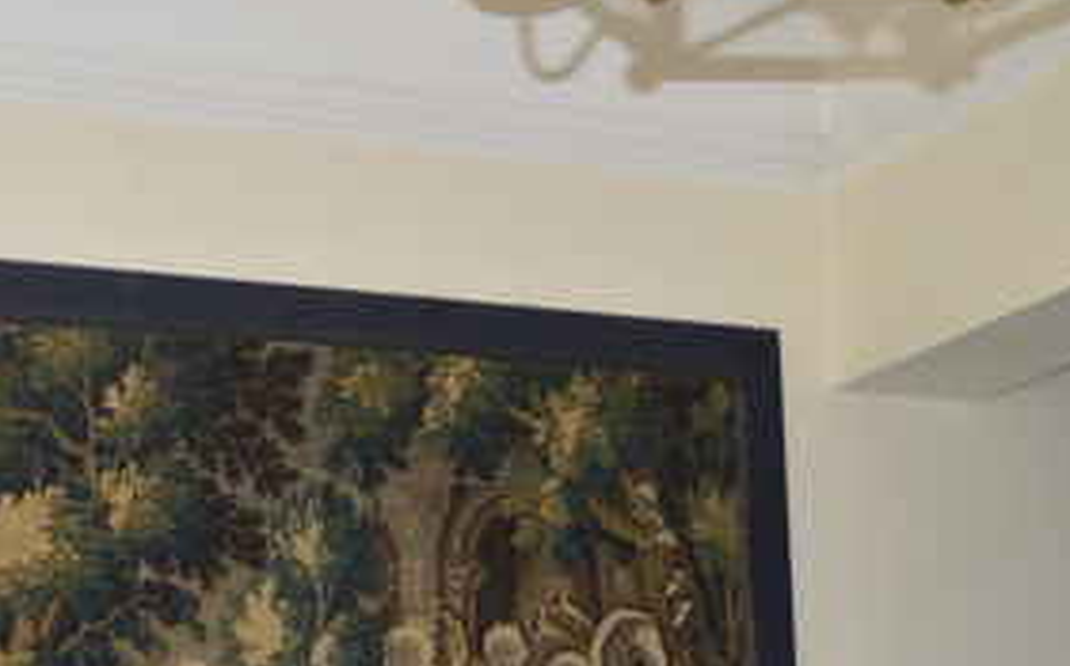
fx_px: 2884
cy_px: 748
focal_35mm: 99
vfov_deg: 12.9
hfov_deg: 20.7
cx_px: 171
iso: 720
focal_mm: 30
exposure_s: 1/60
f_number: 4.5
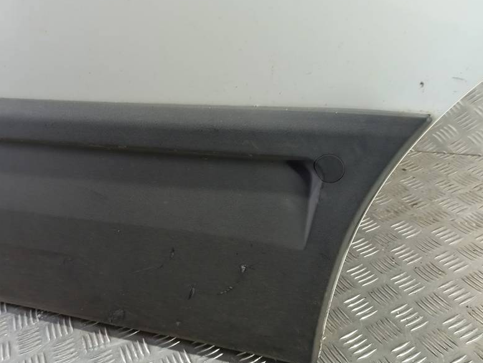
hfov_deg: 54.7
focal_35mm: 33
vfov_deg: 42.7
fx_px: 460
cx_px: 179
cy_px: 140
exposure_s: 1/50
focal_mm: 4.6
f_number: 1.8
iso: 100
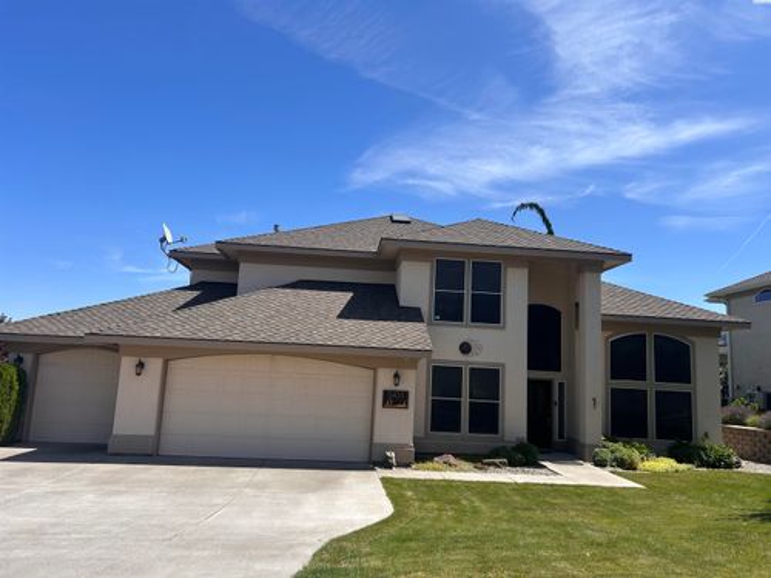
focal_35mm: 26
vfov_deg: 53.1
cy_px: 289
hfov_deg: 67.3
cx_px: 386
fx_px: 579
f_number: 1.5
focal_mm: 5.7
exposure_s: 1/3571
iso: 50
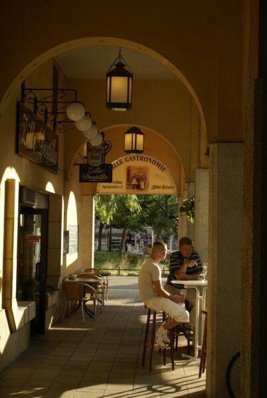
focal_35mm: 52
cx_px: 134
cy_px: 199
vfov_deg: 37.8
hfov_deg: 25.8
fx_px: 582
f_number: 7.1
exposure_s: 1/80
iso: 100
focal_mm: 35
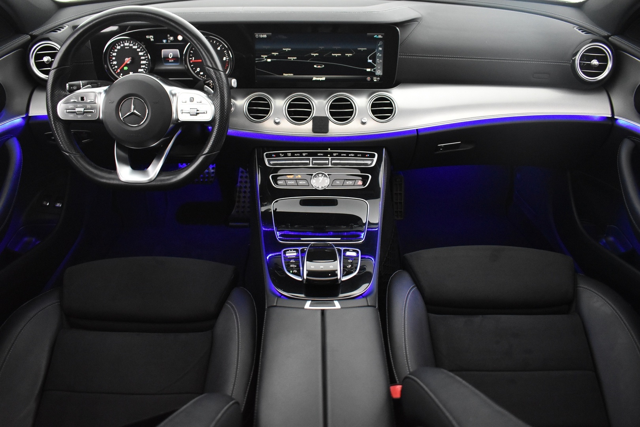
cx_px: 320
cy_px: 214
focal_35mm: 27
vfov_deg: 47.9
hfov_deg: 67.4
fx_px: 480
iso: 3200
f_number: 3.5
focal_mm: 18
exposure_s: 1/30
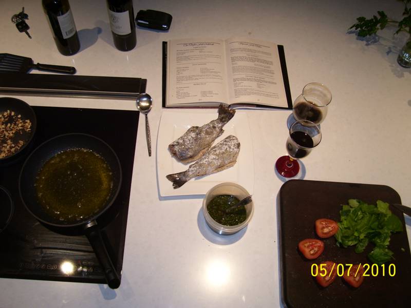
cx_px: 206
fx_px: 404
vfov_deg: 41.8
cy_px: 154
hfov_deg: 54.0
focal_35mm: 34
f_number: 2.7
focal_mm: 5.6
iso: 80
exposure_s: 1/60
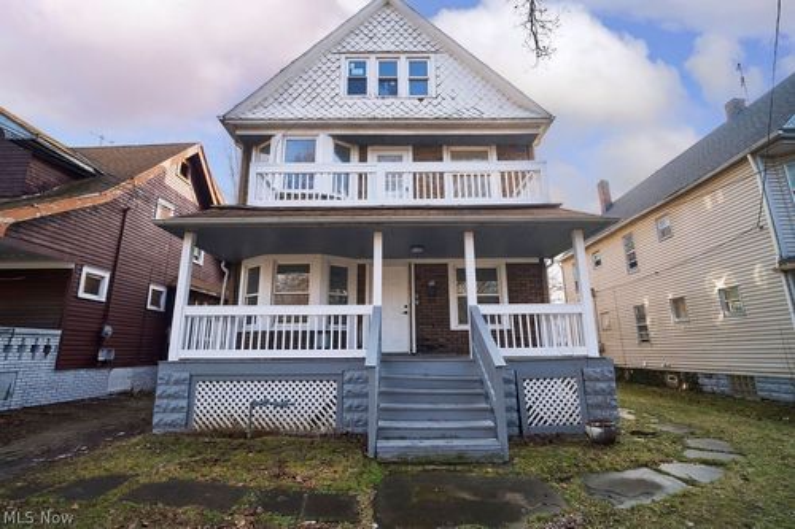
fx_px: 353
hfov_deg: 96.8
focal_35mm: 16
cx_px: 398
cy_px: 264
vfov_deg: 73.7
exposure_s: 1/125
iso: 160
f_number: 7.1
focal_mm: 16
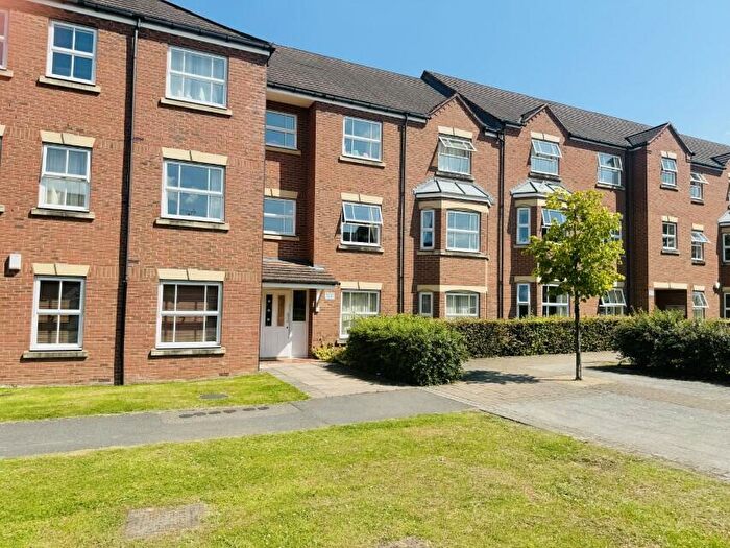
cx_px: 365
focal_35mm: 24
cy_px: 274
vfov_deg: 56.8
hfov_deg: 71.6
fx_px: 506
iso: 80
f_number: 1.78
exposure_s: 1/3802
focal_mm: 6.76
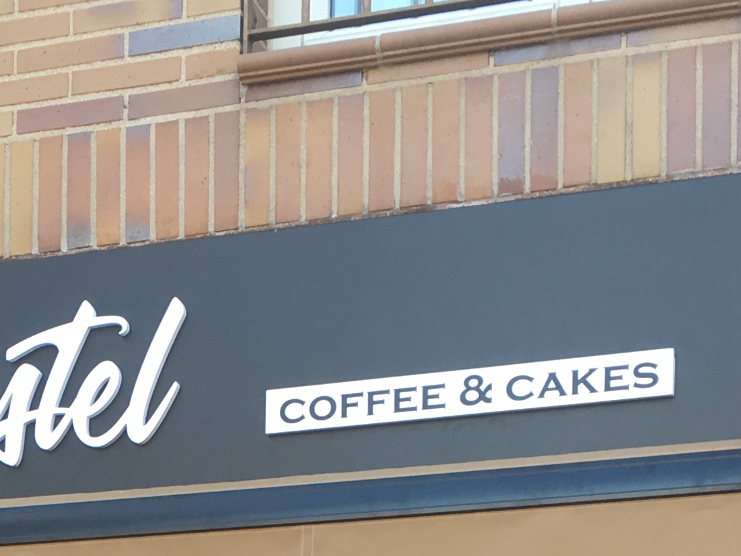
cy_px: 1033
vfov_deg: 12.4
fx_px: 2312
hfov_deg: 17.8
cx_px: -5
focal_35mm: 108
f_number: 2.2
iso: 25
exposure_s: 1/100
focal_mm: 4.15
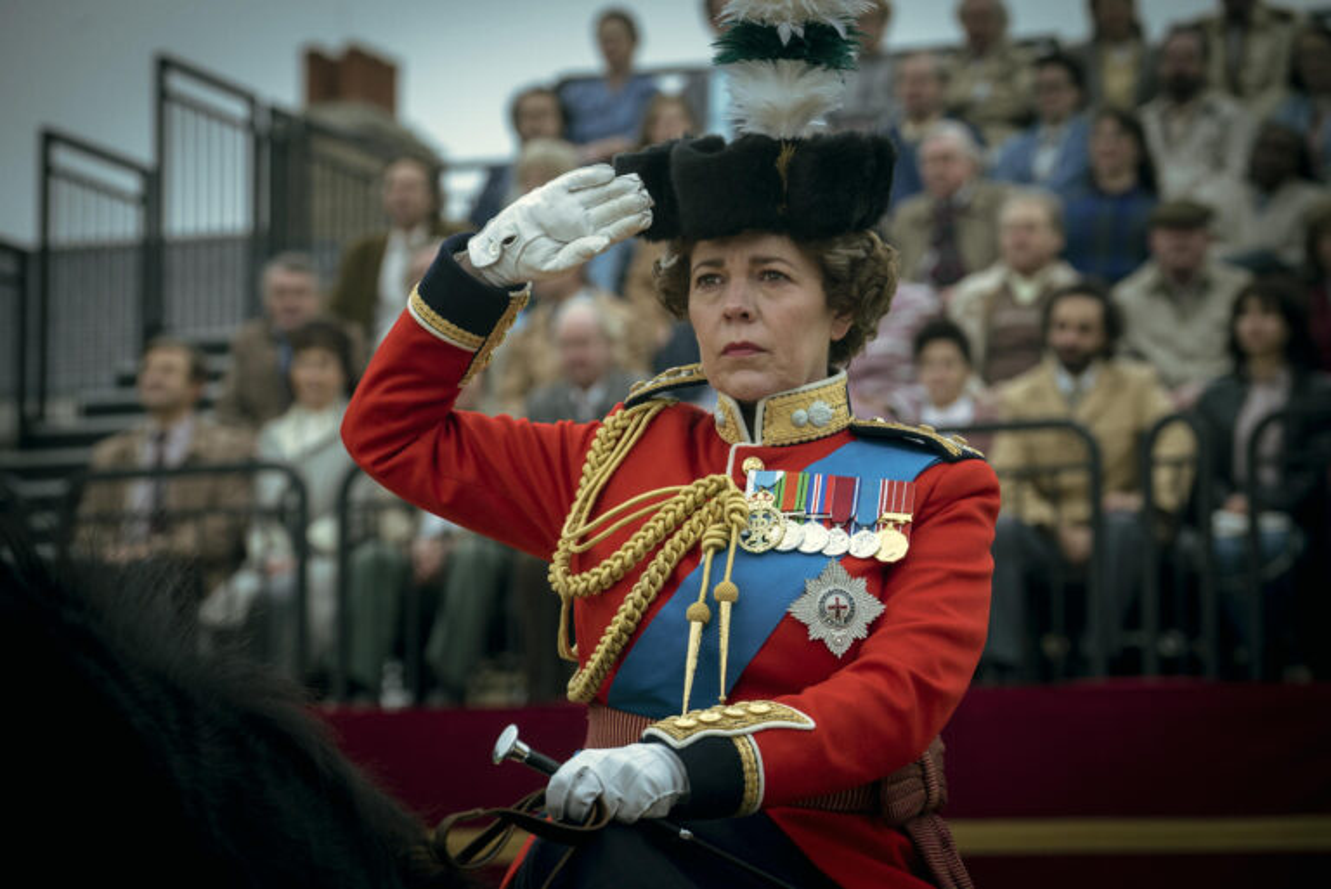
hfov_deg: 15.0
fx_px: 5068
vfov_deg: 10.0
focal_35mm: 137
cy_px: 444
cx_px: 666
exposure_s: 1/320
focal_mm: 137
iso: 800
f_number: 5.6
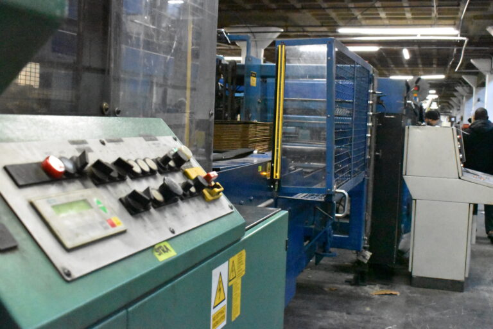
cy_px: 164
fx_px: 616
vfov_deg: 29.9
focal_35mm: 45
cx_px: 246
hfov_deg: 43.6
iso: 20000
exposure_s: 1/250
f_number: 8
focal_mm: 30
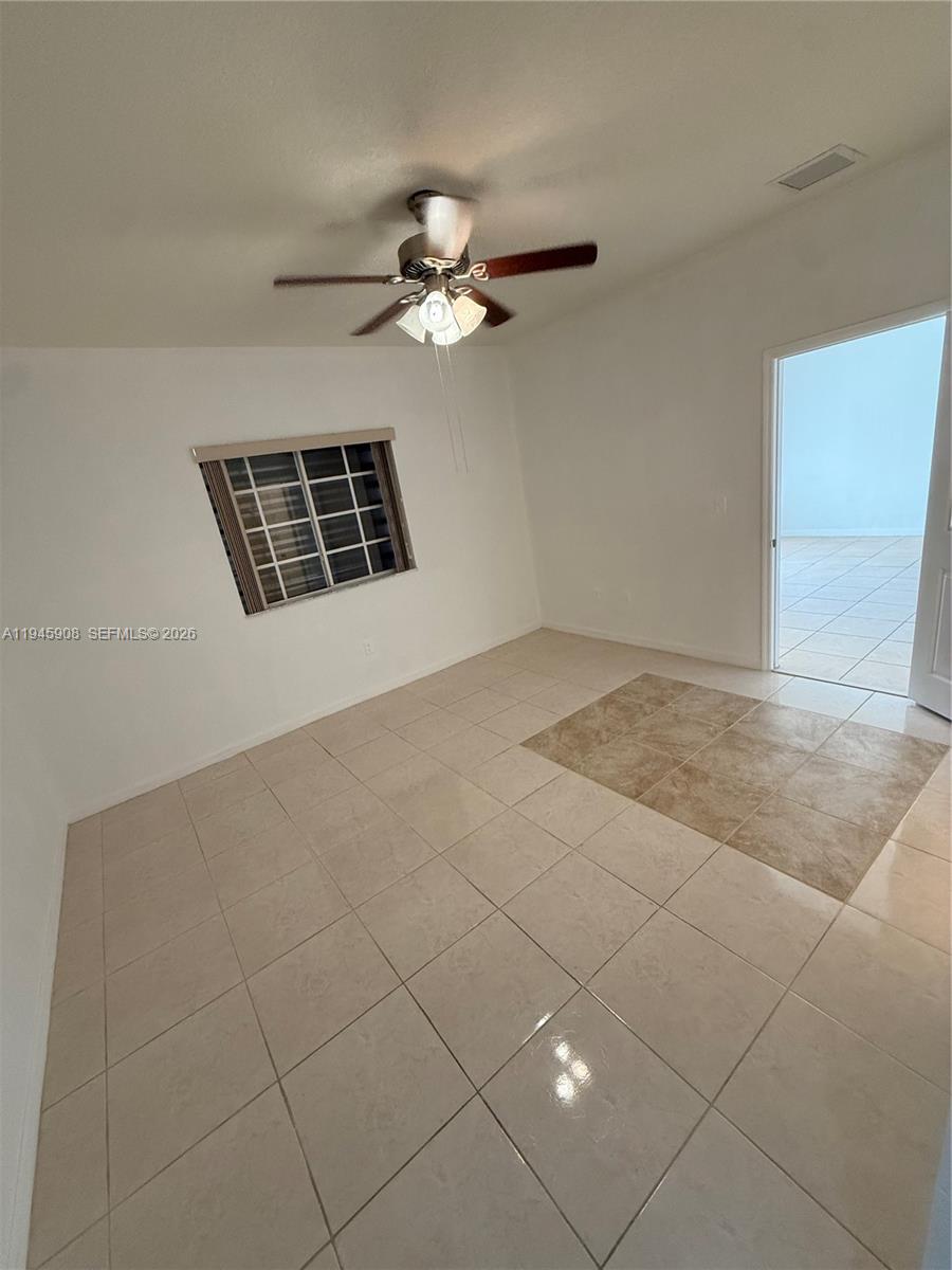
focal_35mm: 14
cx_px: 476
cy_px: 635
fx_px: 513
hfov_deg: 85.7
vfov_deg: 102.1
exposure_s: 1/120
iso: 320
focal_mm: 2.22
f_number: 2.2
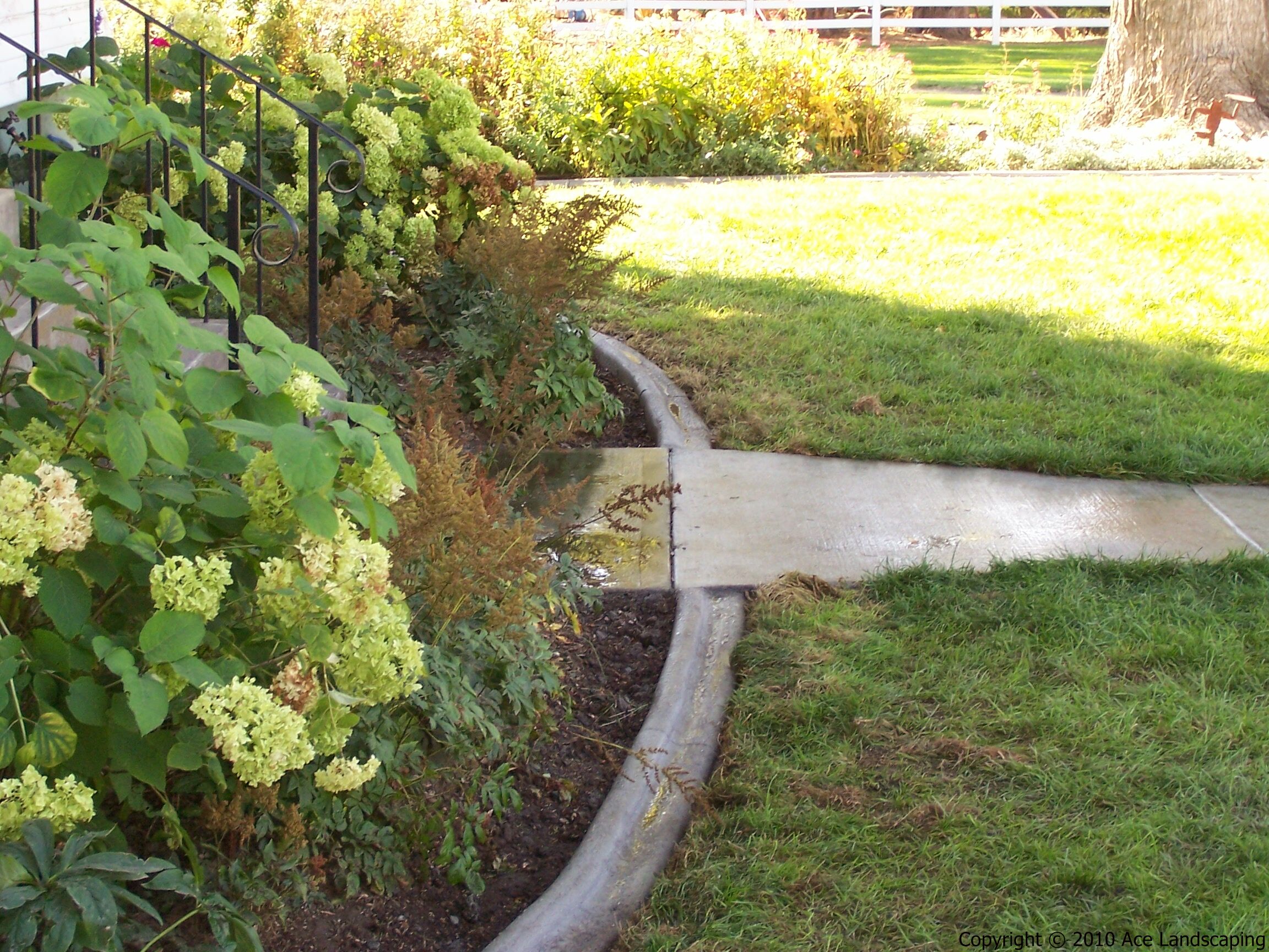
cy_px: 476
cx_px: 634
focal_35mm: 82
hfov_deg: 23.8
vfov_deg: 18.0
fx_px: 3006
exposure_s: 1/90
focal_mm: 13.5
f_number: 4.1
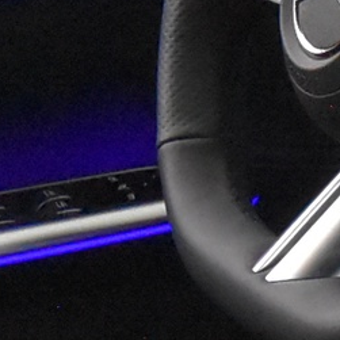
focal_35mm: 254
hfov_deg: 6.6
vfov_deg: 6.9
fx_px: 2823
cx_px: 733
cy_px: 391
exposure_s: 1/60
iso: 6400
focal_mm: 20
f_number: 5.6
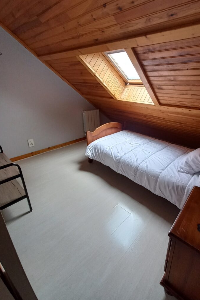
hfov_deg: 72.4
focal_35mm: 16
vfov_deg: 96.4
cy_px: 134
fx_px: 133
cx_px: 126
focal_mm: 1.42
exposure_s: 1/50
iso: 50
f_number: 2.2
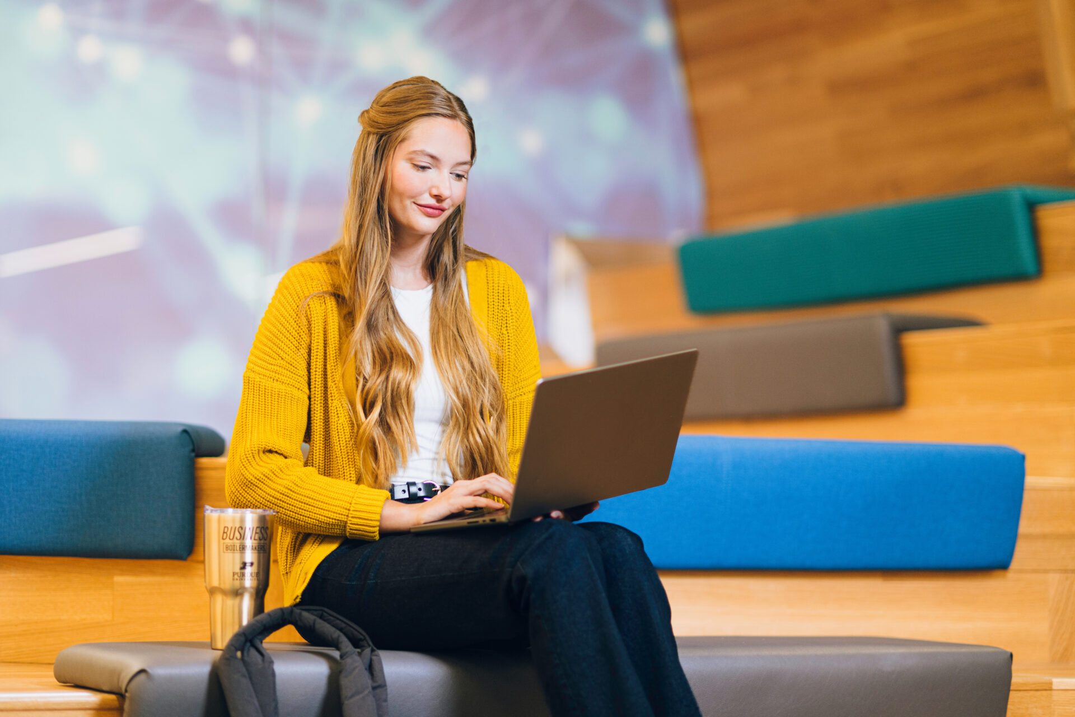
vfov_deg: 16.1
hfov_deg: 23.9
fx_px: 2538
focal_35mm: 85
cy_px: 358
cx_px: 538
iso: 250
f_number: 1.6
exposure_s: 1/200
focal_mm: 85
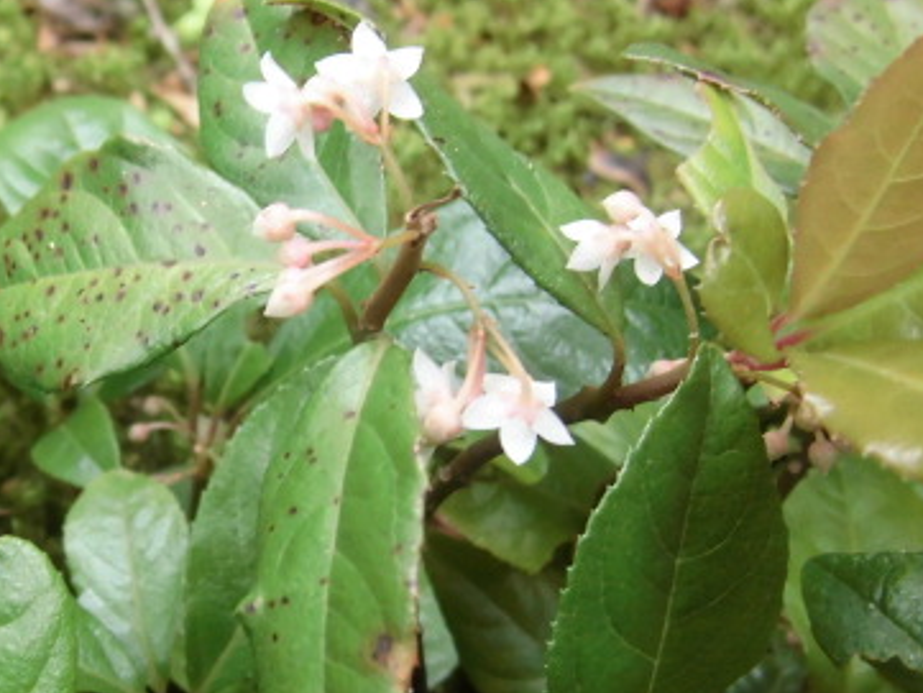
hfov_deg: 34.3
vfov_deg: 26.5
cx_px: 256
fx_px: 1467
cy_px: 412
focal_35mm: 55
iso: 100
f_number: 2.9
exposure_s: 1/60
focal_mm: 5.5
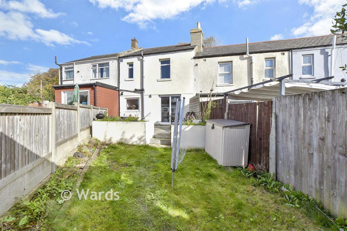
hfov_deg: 100.4
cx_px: 174
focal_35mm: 15
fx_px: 145
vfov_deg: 77.3
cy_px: 116
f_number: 6.3
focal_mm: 10
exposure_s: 1/250
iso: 160
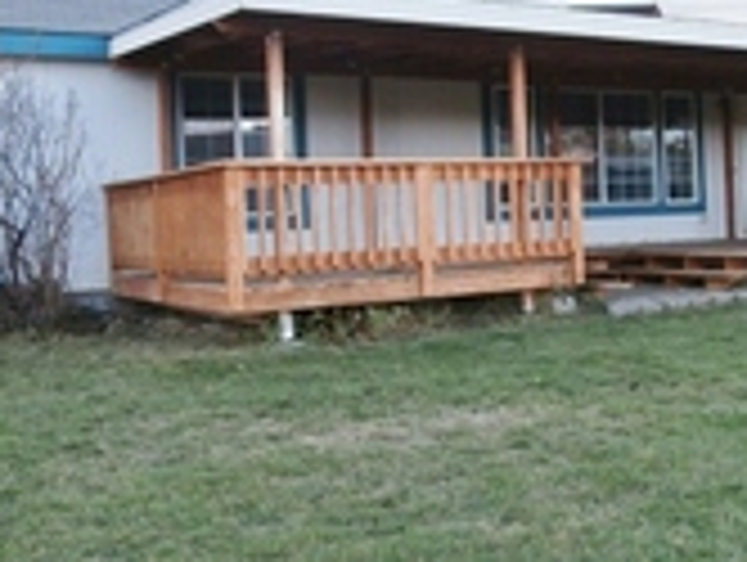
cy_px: 198
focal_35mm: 50
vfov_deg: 29.0
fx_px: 1081
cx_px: 540
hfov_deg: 37.4
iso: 100
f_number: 3
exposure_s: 1/125
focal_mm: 4.2
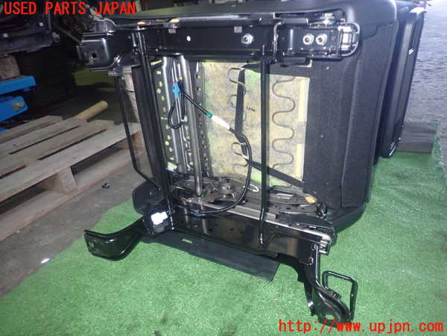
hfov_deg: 69.4
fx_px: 323
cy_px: 168
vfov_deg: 54.9
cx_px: 224
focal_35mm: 25
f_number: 5.6
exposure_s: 1/30
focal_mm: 4.5
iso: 1000
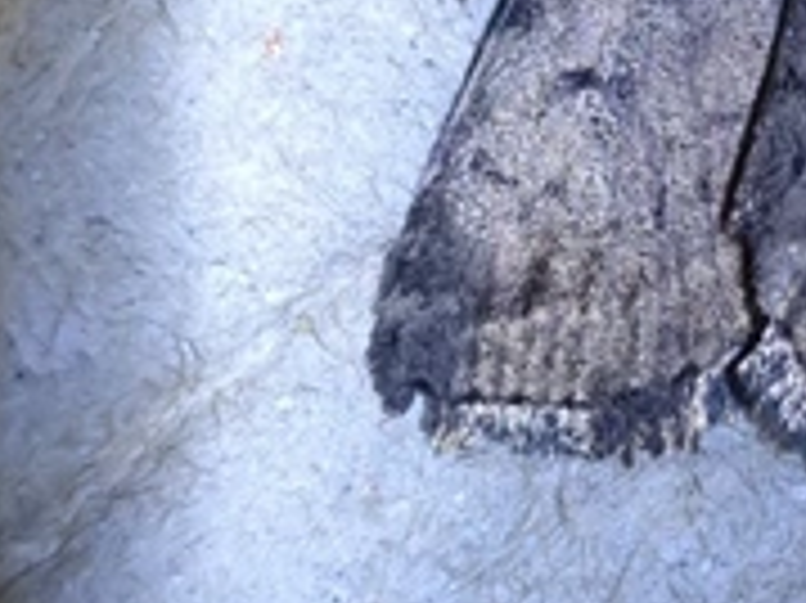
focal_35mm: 93
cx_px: 743
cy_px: 54
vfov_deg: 15.7
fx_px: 2164
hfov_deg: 20.6
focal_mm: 5.4
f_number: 1.8
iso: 50
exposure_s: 1/100
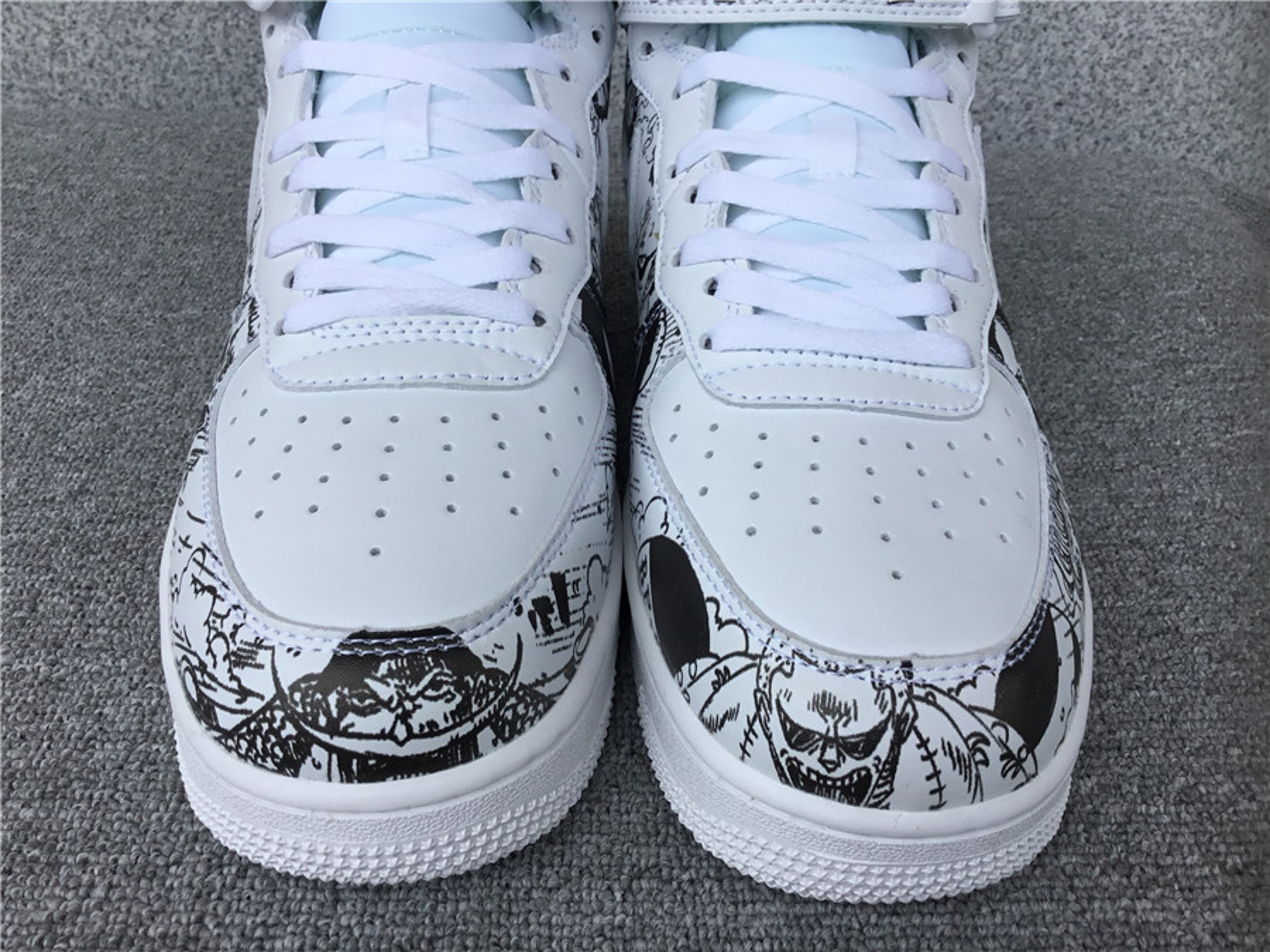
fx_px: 1137
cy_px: 476
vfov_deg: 45.4
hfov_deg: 58.4
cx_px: 635
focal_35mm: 31
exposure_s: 1/347
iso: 25
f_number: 2.4
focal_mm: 3.3
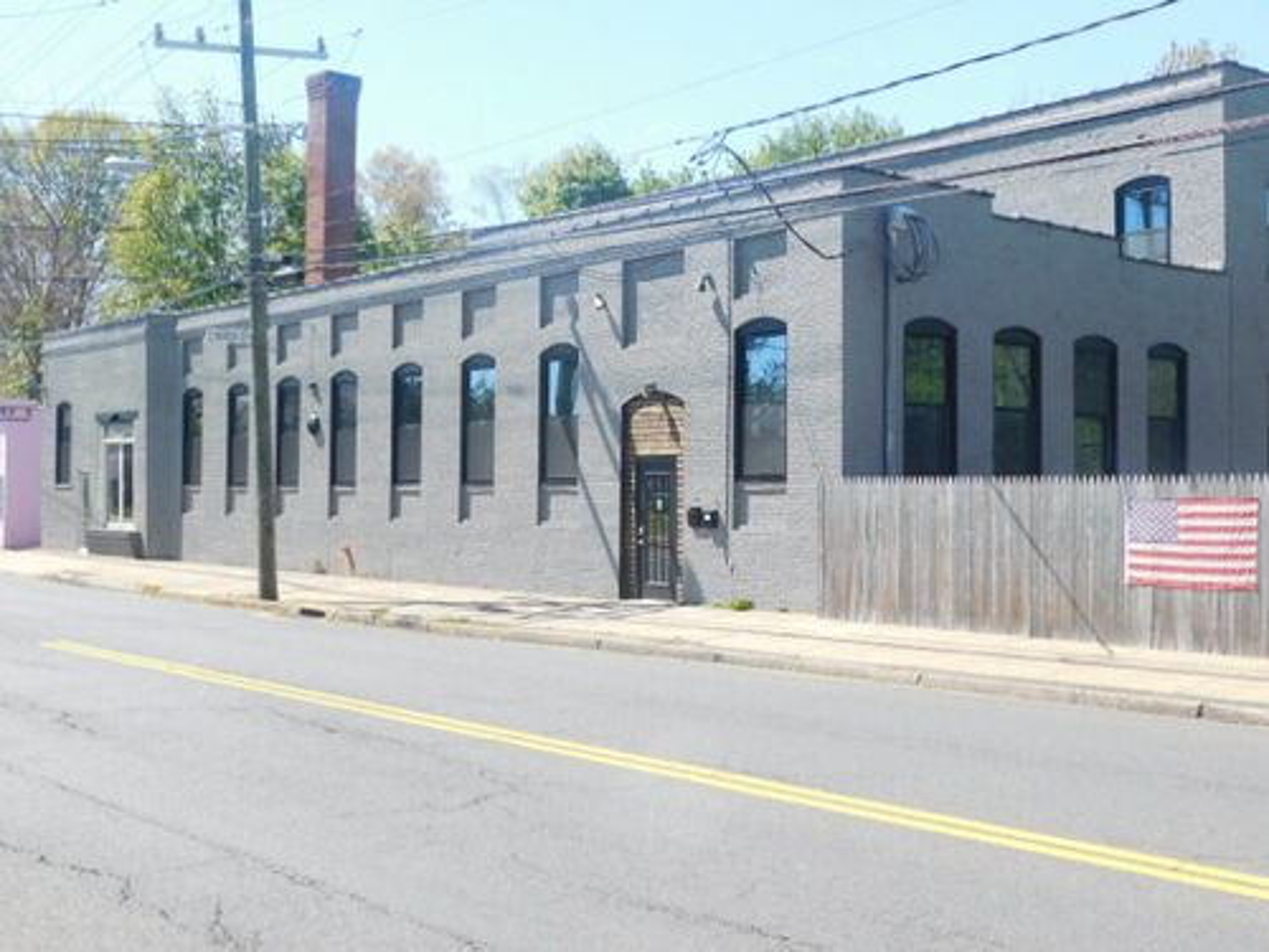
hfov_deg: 42.1
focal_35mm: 45
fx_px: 1650
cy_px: 476
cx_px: 634
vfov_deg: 32.2
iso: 125
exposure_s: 1/500
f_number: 3.7
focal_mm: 8
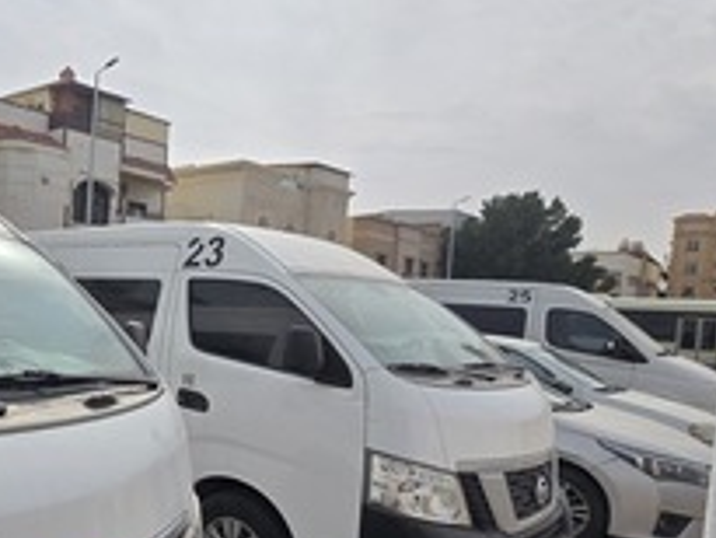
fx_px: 600
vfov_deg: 47.7
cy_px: 348
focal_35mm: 29
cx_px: 51
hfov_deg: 52.8
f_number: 2.2
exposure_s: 1/6151
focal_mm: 2.2
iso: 50
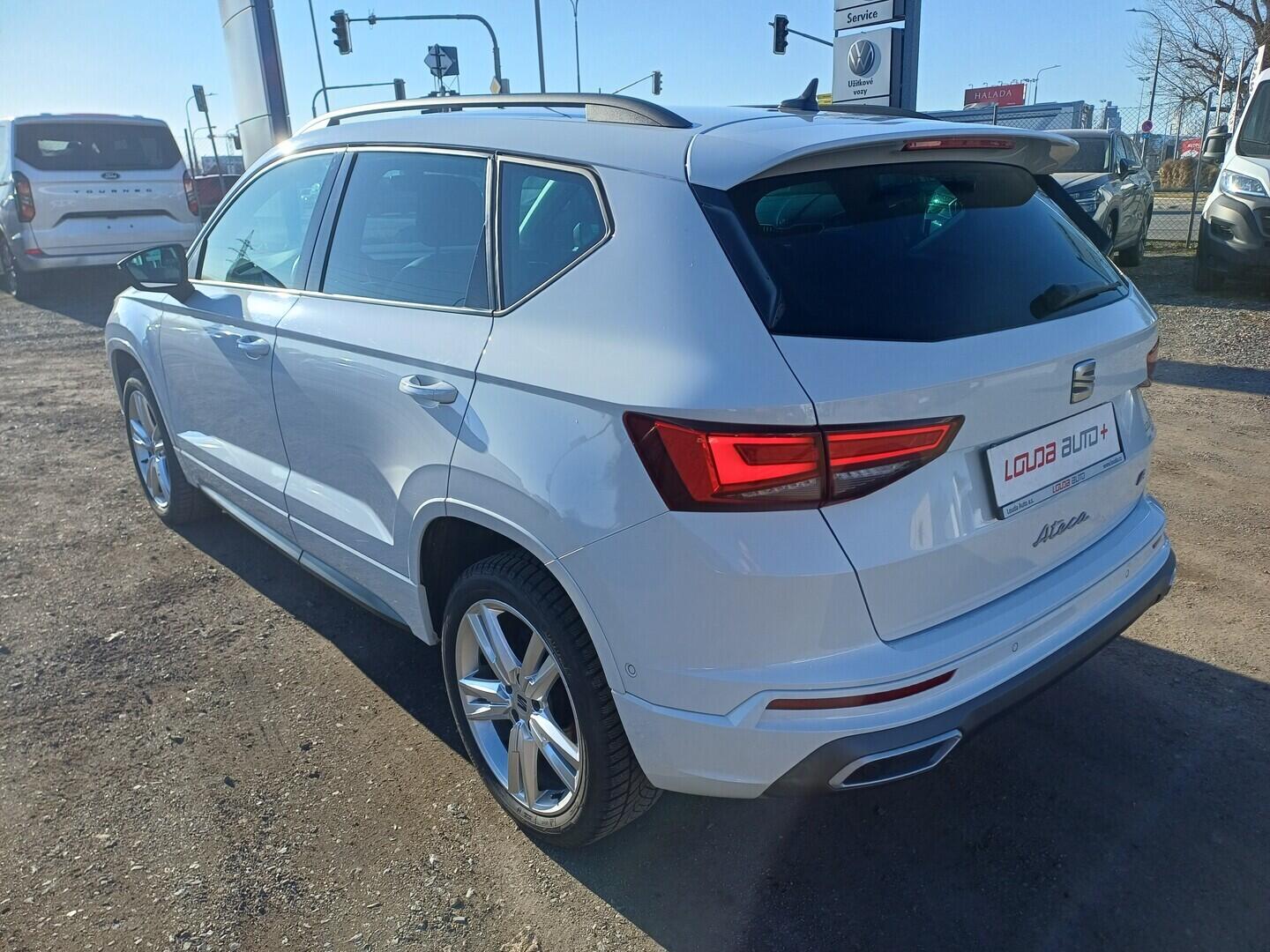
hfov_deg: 69.4
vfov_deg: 54.9
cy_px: 476
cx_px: 635
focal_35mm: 25
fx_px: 917
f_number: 1.8
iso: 50
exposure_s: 1/1095
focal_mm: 4.65
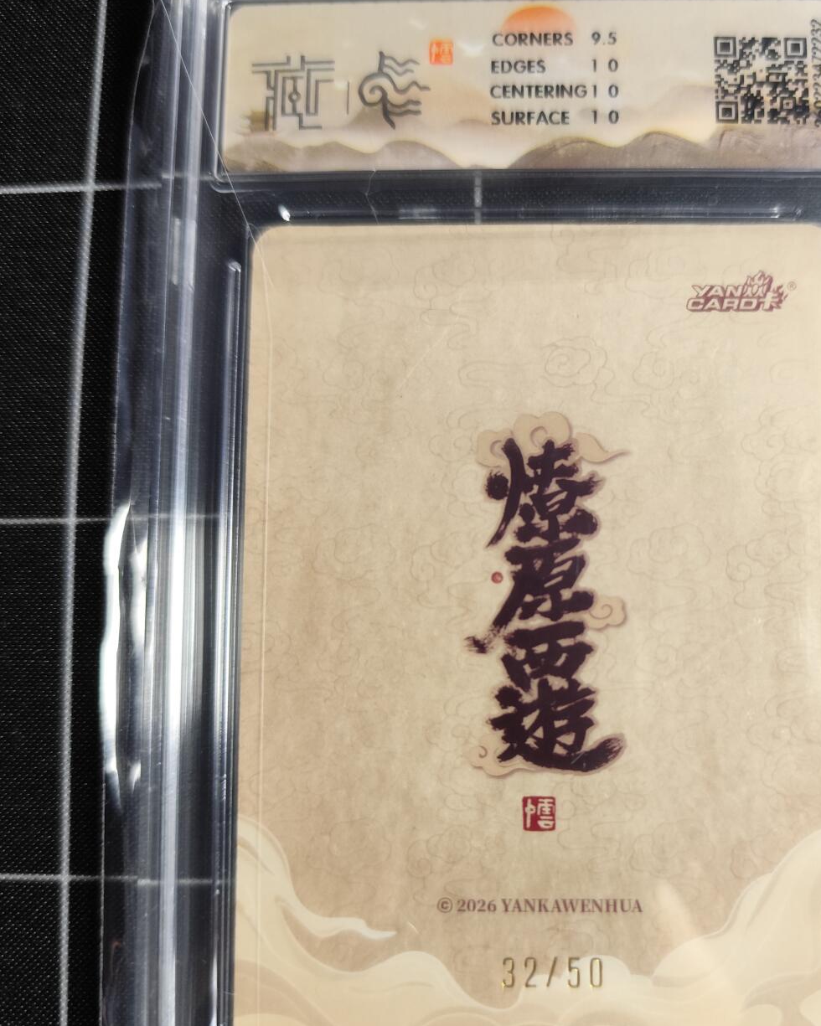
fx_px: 1002
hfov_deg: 44.0
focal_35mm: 33
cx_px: 539
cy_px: 543
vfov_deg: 54.2
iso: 320
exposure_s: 1/100
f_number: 1.65
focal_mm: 6.14
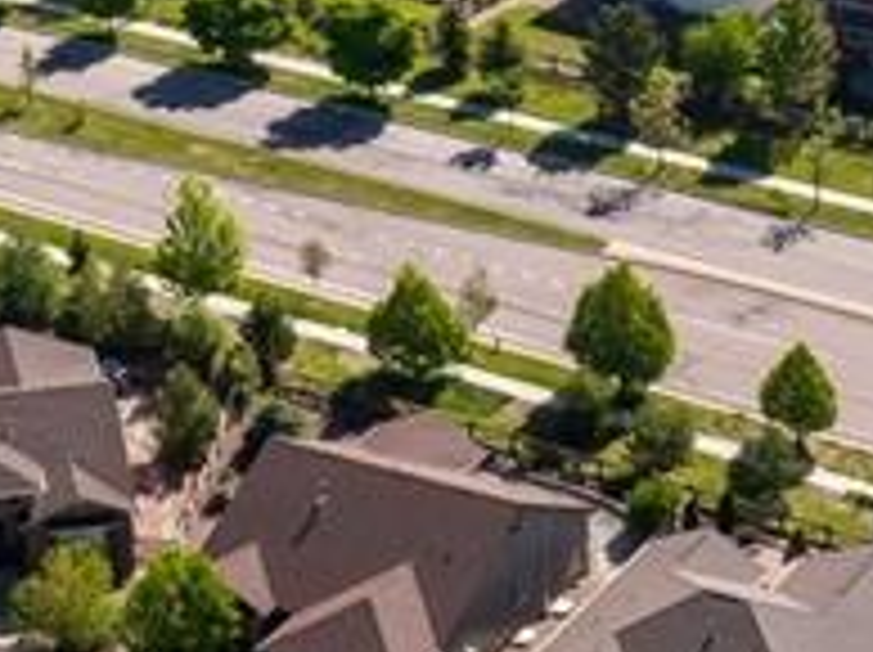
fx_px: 3199
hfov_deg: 15.5
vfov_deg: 11.3
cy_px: -261
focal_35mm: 127
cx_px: 342
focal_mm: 12.3
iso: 100
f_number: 10
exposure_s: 1/240
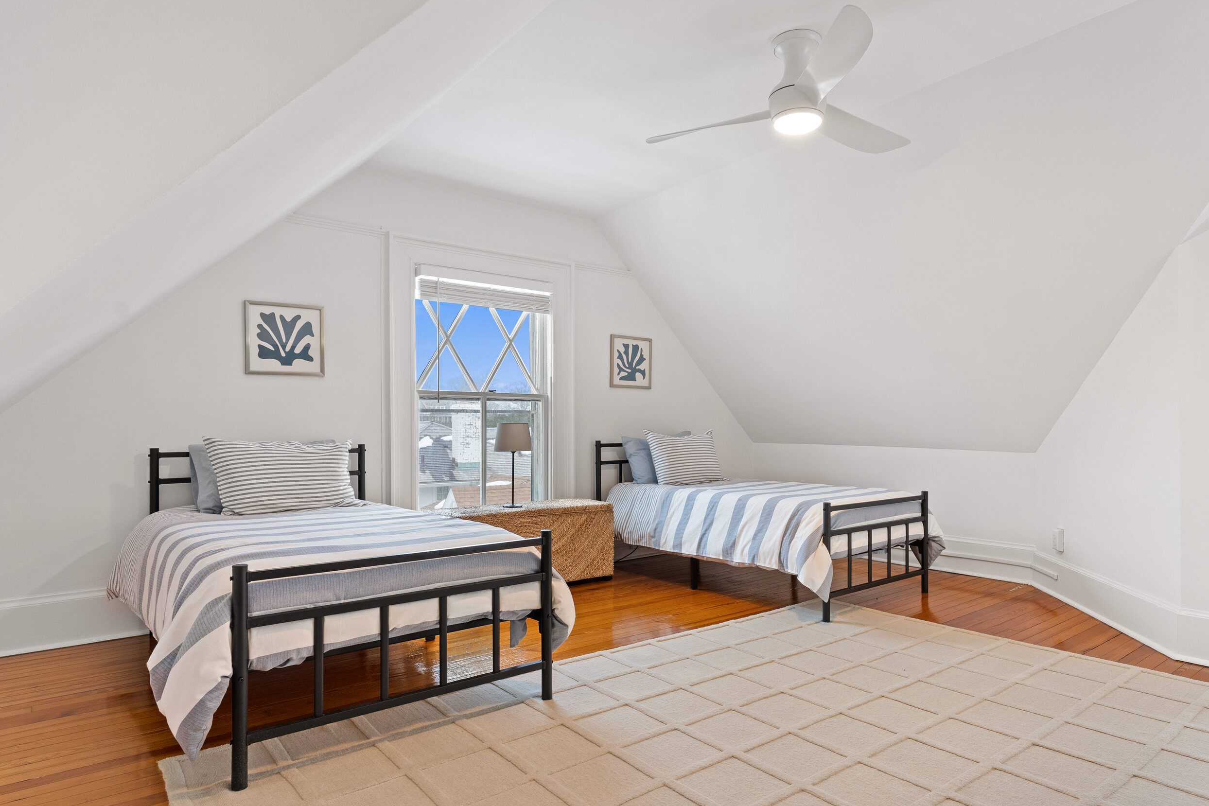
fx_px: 705
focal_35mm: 21
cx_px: 668
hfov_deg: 80.9
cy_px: 441
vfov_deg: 59.4
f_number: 8
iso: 320
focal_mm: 17
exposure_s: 1/3
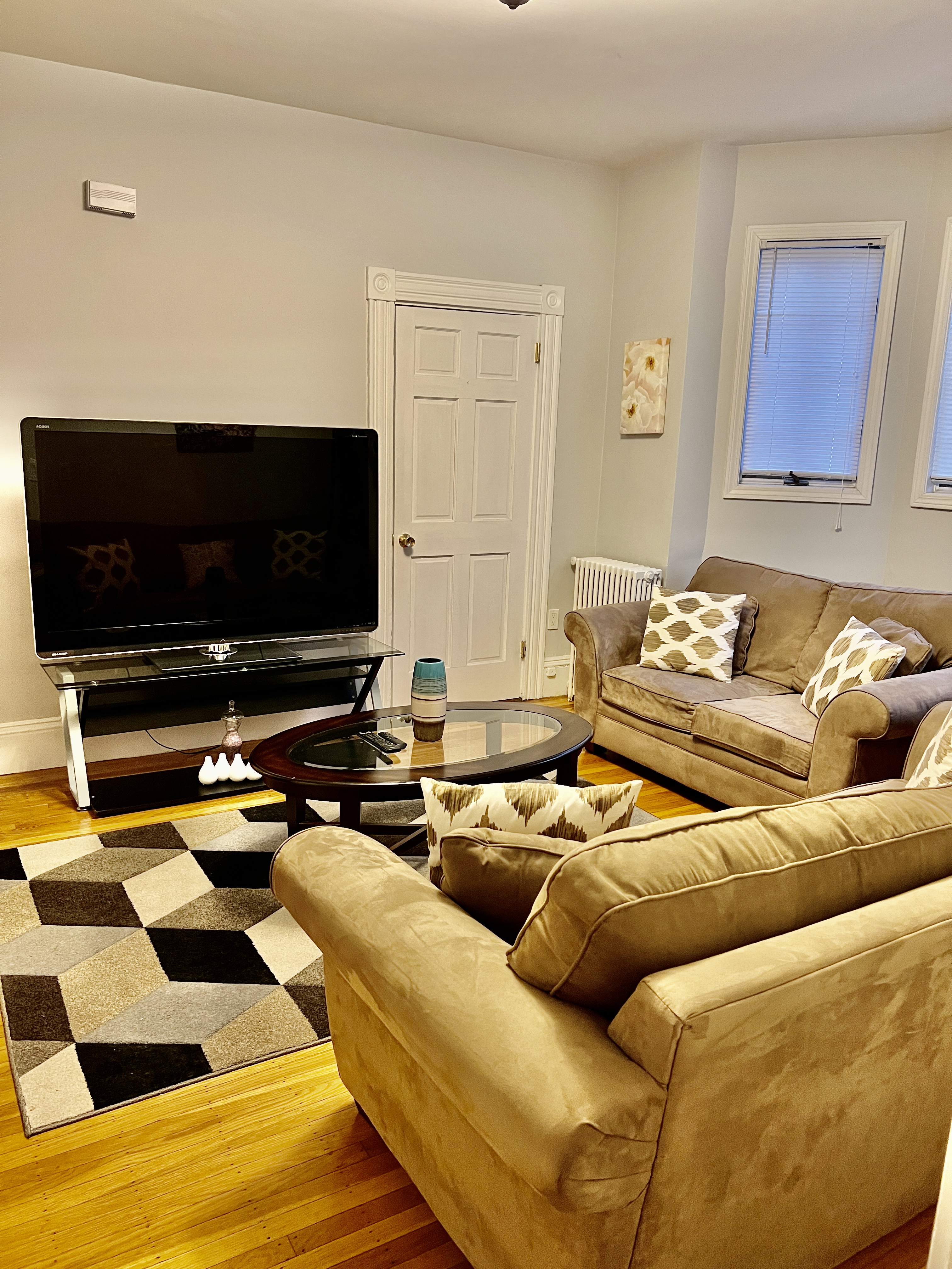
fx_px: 953
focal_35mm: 26
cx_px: 476
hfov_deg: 53.1
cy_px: 634
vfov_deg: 67.3
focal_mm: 5.7
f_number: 1.5
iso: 320
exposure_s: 1/60
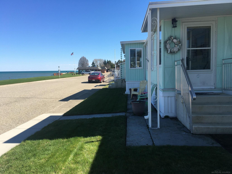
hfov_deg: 61.7
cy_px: 87
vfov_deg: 48.2
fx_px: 194
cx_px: 116
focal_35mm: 29
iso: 25
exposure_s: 1/1166
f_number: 2.2
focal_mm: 4.15
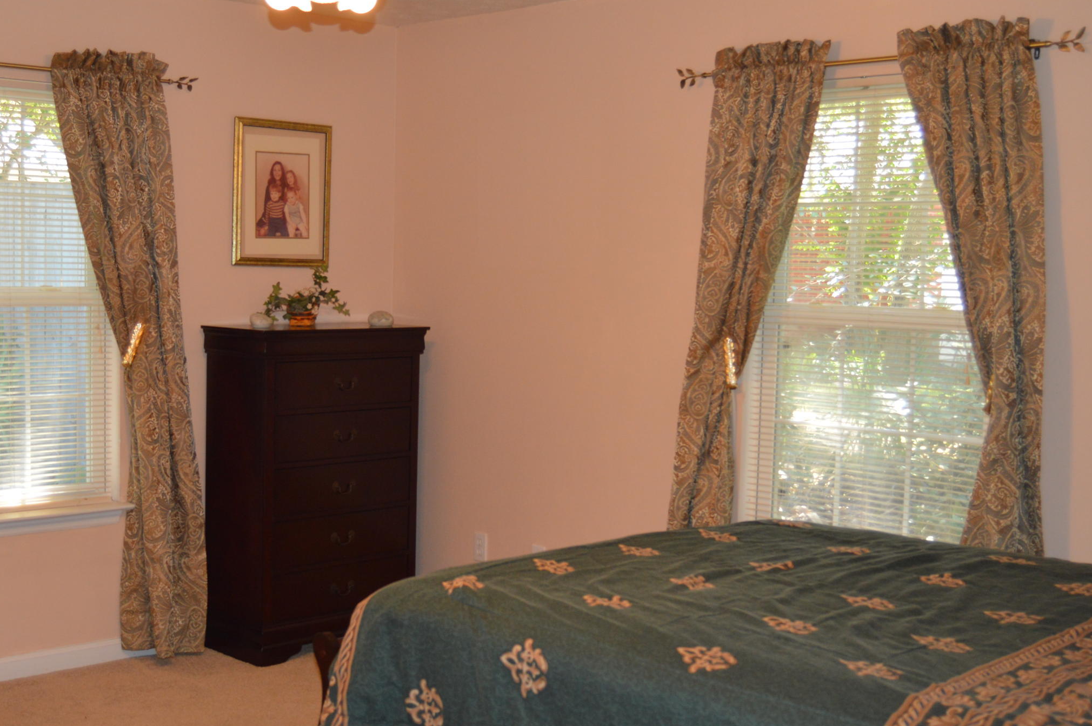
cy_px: 376
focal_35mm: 49
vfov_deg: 27.5
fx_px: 1485
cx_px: 425
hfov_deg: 40.2
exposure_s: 1/60
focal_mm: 22
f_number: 4
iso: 400
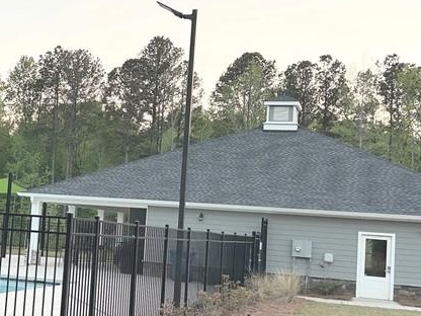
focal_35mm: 64
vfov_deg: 22.9
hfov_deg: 29.3
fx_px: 778
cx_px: 59
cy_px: 152
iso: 50
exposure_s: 1/391
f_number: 1.5
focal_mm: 5.7
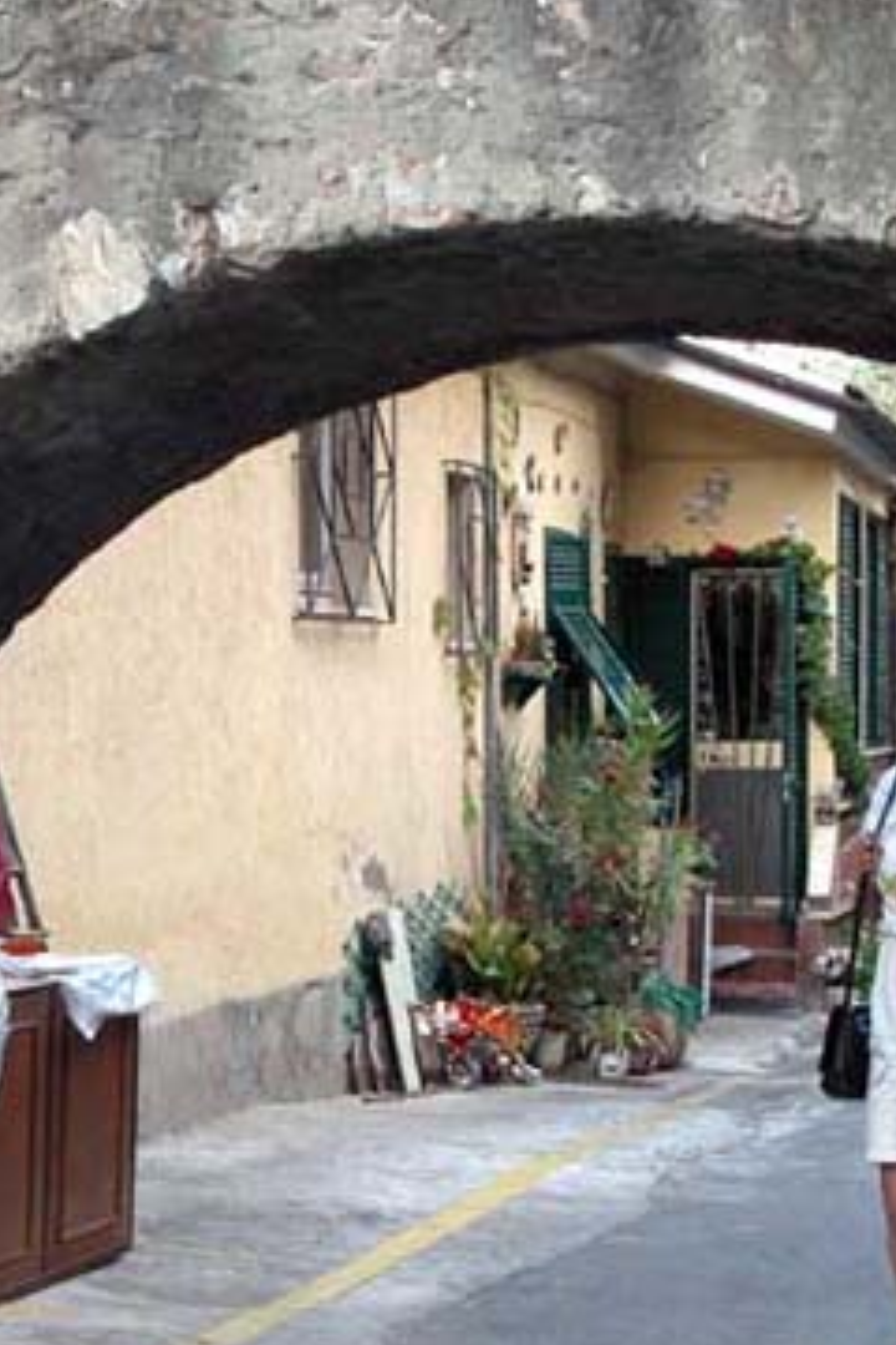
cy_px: 869
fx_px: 3434
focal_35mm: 92
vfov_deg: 22.1
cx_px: 276
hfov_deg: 14.8
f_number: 6
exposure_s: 1/35
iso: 100
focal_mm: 12.7
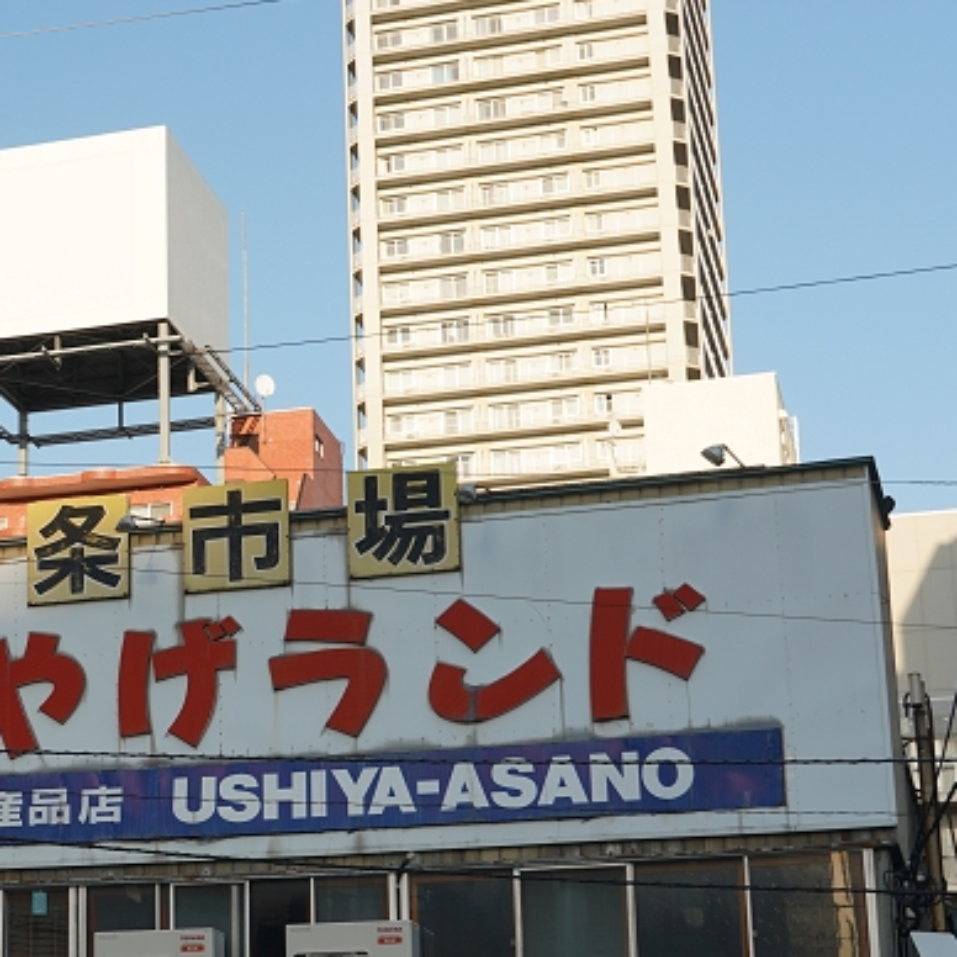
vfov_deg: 20.6
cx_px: -150
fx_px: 2627
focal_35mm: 84
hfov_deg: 19.6
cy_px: 629
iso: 100
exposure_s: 1/125
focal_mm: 32
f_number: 5.6
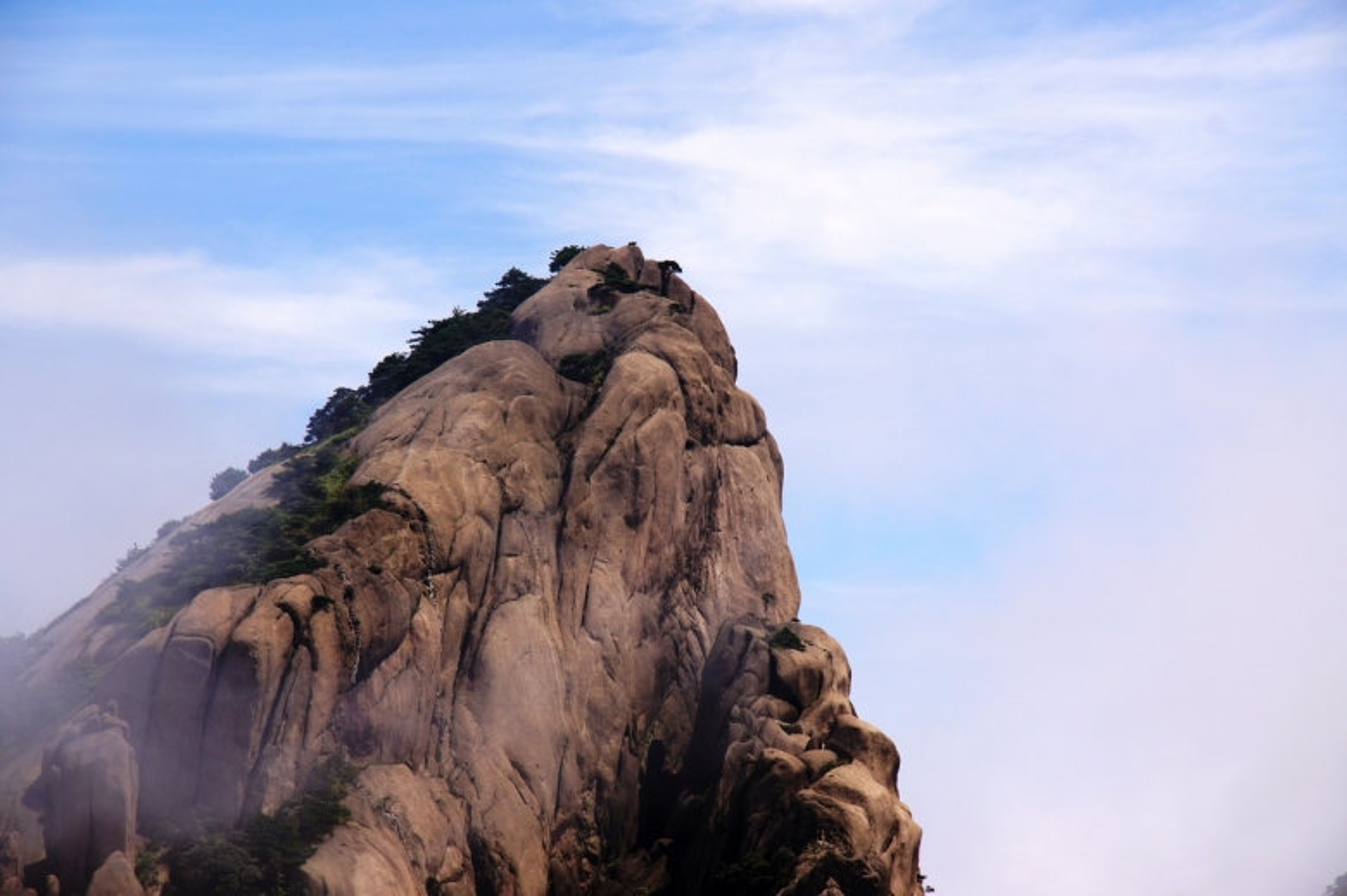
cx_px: 674
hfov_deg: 16.1
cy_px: 448
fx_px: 4767
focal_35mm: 128
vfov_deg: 10.7
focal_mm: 85
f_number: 9
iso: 200
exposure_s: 1/640
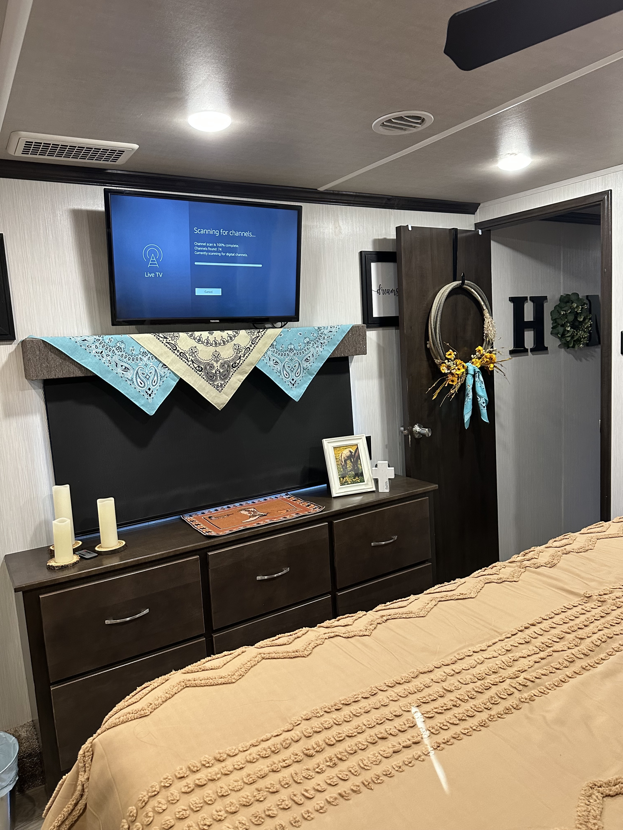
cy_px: 415
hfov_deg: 56.8
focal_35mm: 24
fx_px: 576
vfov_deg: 71.6
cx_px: 312
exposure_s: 1/60
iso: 400
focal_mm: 6.86
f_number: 1.78
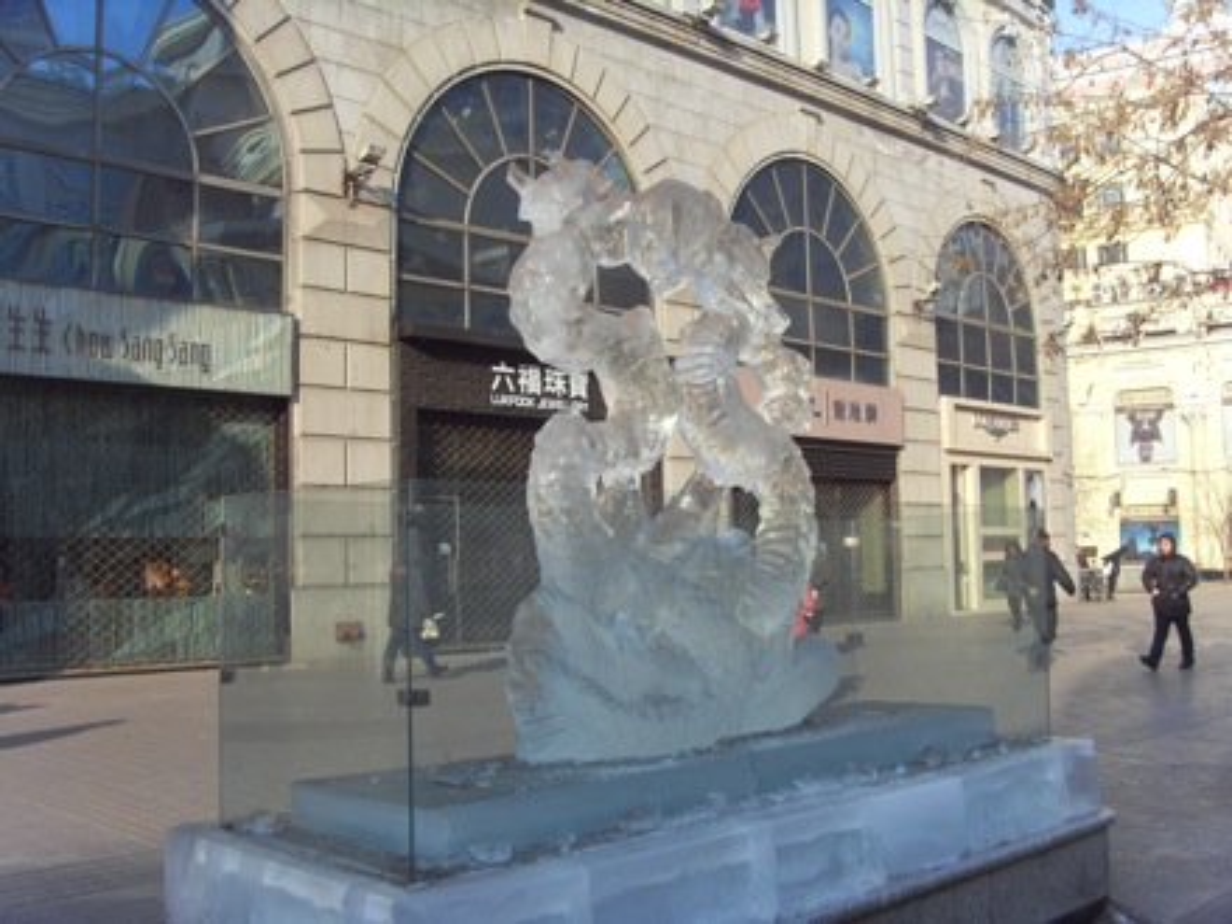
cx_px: 616
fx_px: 1388
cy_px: 462
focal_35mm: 39
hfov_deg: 47.9
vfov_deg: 36.8
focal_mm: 6.6
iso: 80
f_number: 3.5
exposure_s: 1/350
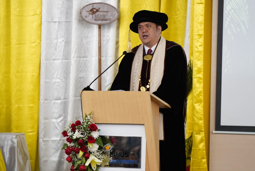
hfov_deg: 8.6
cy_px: 86
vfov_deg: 5.8
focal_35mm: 238
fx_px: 1687
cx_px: 128
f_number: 2.8
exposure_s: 1/160
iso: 3200
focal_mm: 159
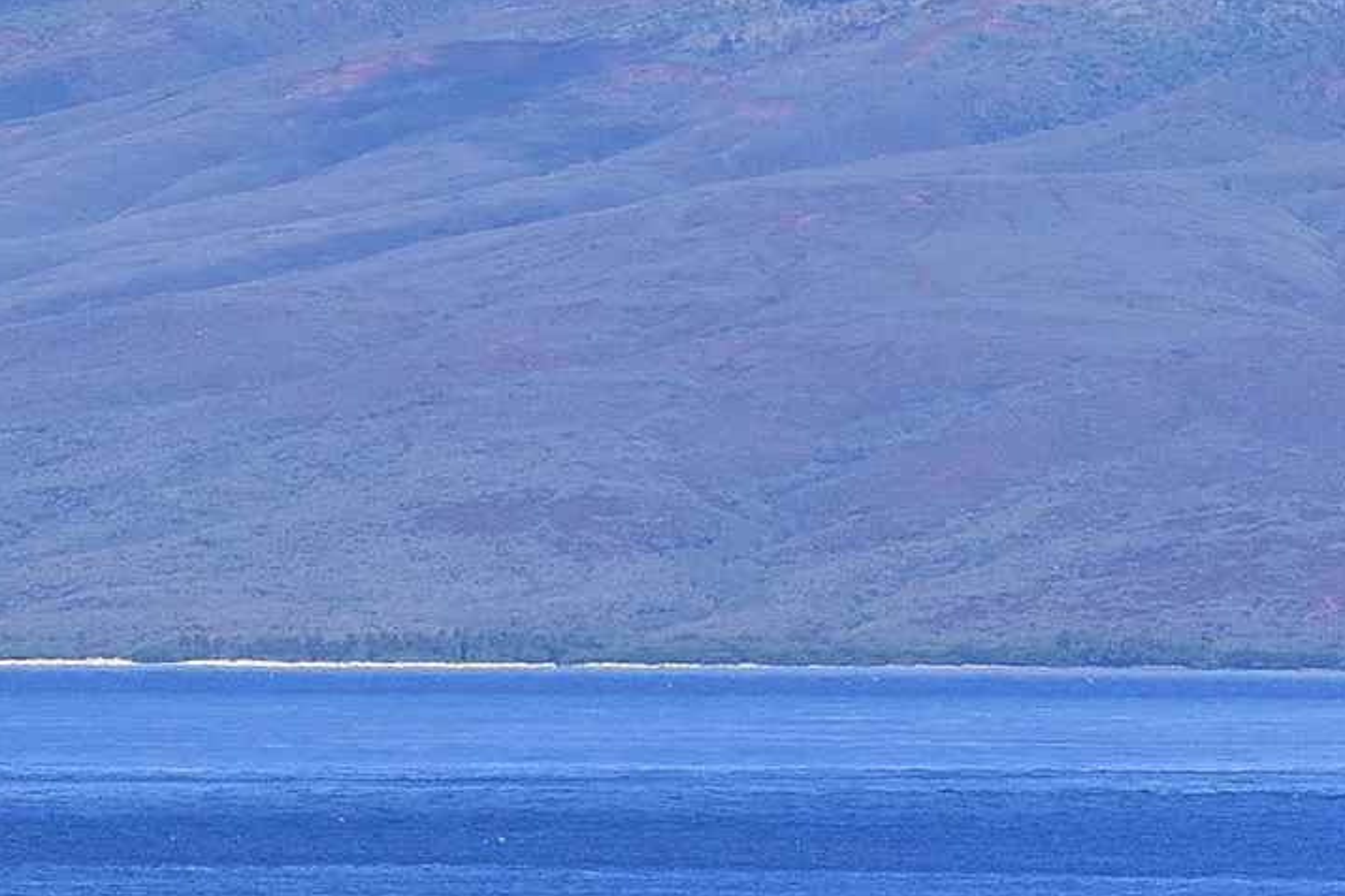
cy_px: 478
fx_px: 24918
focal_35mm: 667
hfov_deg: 3.1
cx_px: -305
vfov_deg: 2.1
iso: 250
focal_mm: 155
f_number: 18
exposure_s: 1/200
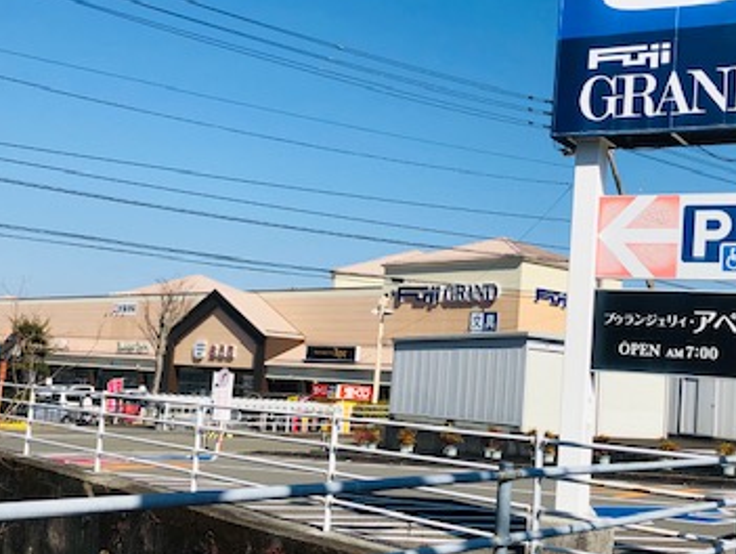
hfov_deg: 37.1
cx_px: 486
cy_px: 258
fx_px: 1085
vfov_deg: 28.6
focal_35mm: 51
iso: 25
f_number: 1.8
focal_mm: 3.99
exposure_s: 1/3247
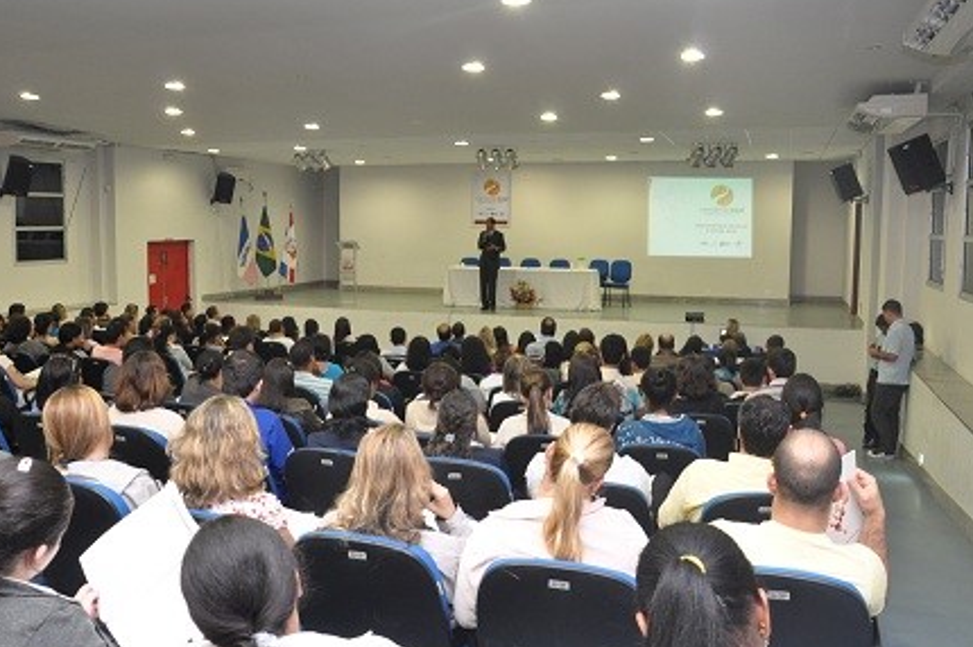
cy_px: 307
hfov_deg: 61.9
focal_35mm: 30
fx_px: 810
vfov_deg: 43.5
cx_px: 455
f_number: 7.1
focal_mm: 18
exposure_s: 1/30
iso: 1600
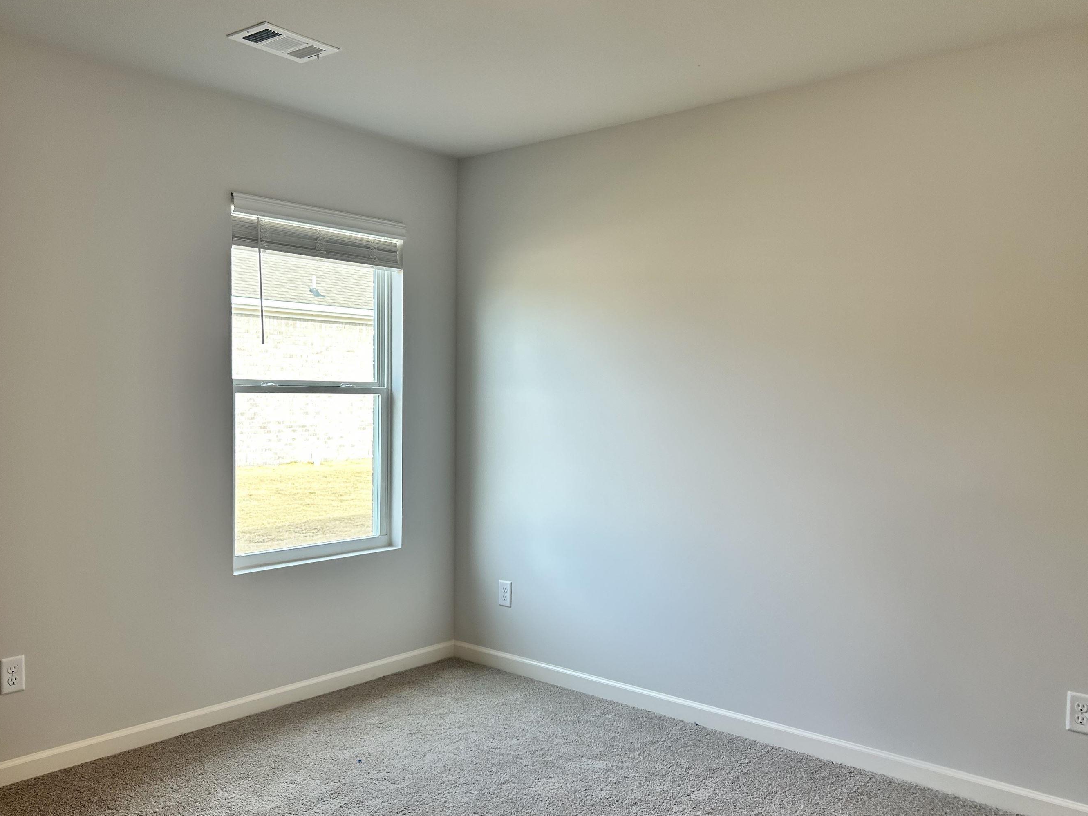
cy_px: 427
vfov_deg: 46.8
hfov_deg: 59.8
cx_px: 486
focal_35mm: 30
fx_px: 943
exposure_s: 1/158
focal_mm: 5.7
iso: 64
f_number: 1.5
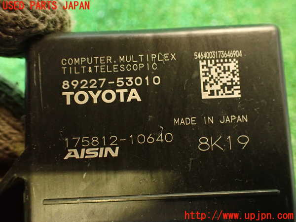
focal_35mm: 32
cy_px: 111
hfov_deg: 56.8
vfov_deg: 44.2
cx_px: 148
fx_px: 274
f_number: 2.4
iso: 800
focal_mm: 5.79
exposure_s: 1/25
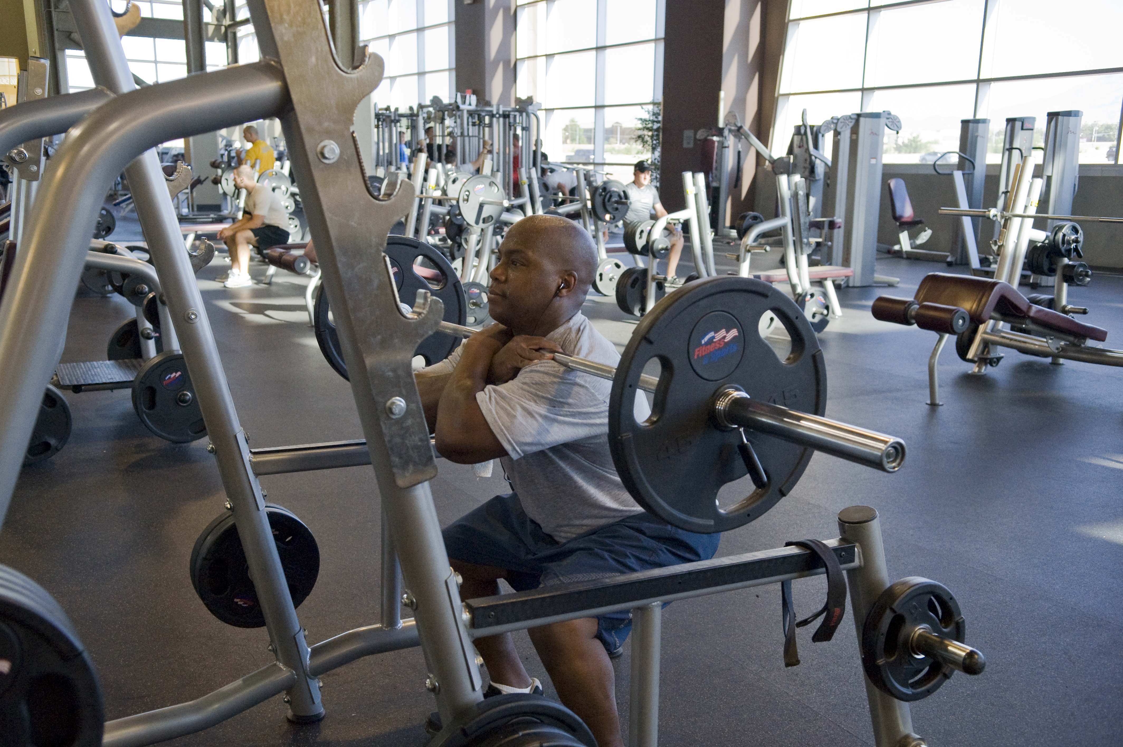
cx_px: 562
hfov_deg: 60.3
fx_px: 966
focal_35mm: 31
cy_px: 374
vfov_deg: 42.3
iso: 2500
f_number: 5
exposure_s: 1/200
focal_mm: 31
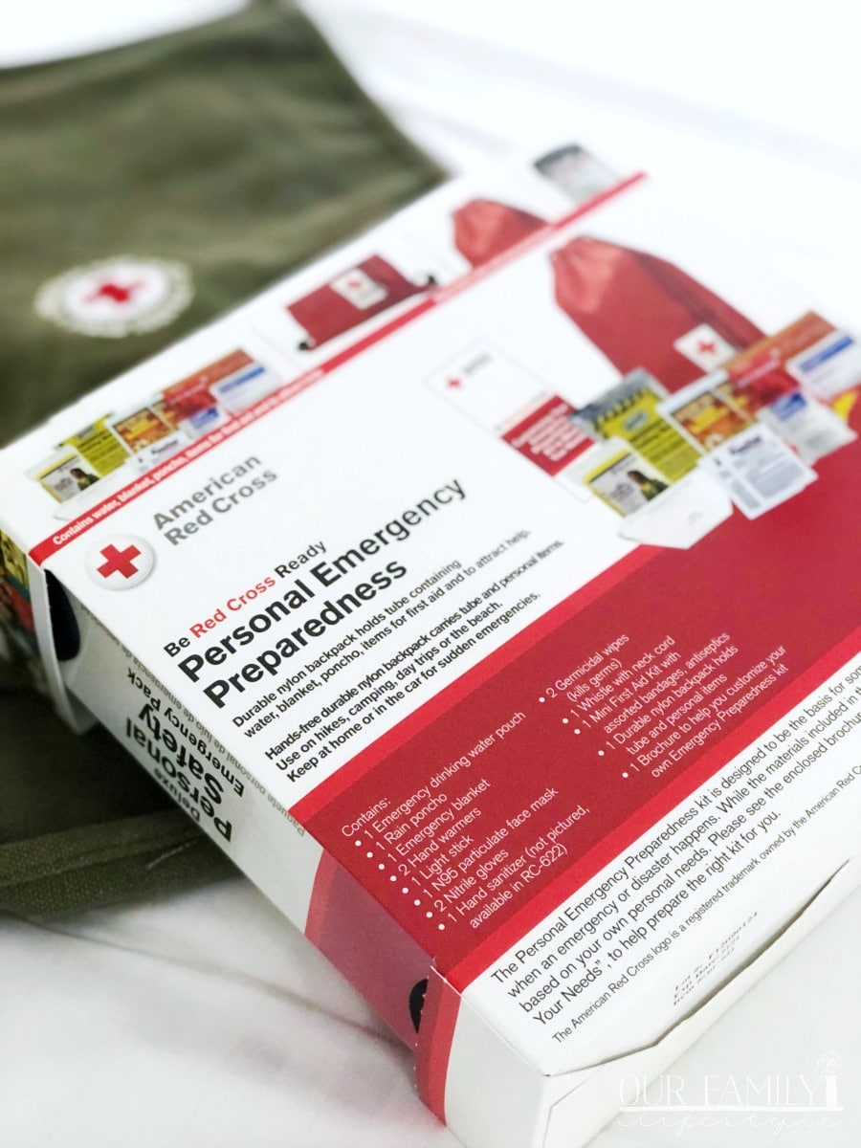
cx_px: 430
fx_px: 1890
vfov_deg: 33.8
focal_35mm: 57
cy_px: 574
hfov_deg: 25.7
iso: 500
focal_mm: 6.6
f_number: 2.8
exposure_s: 1/30
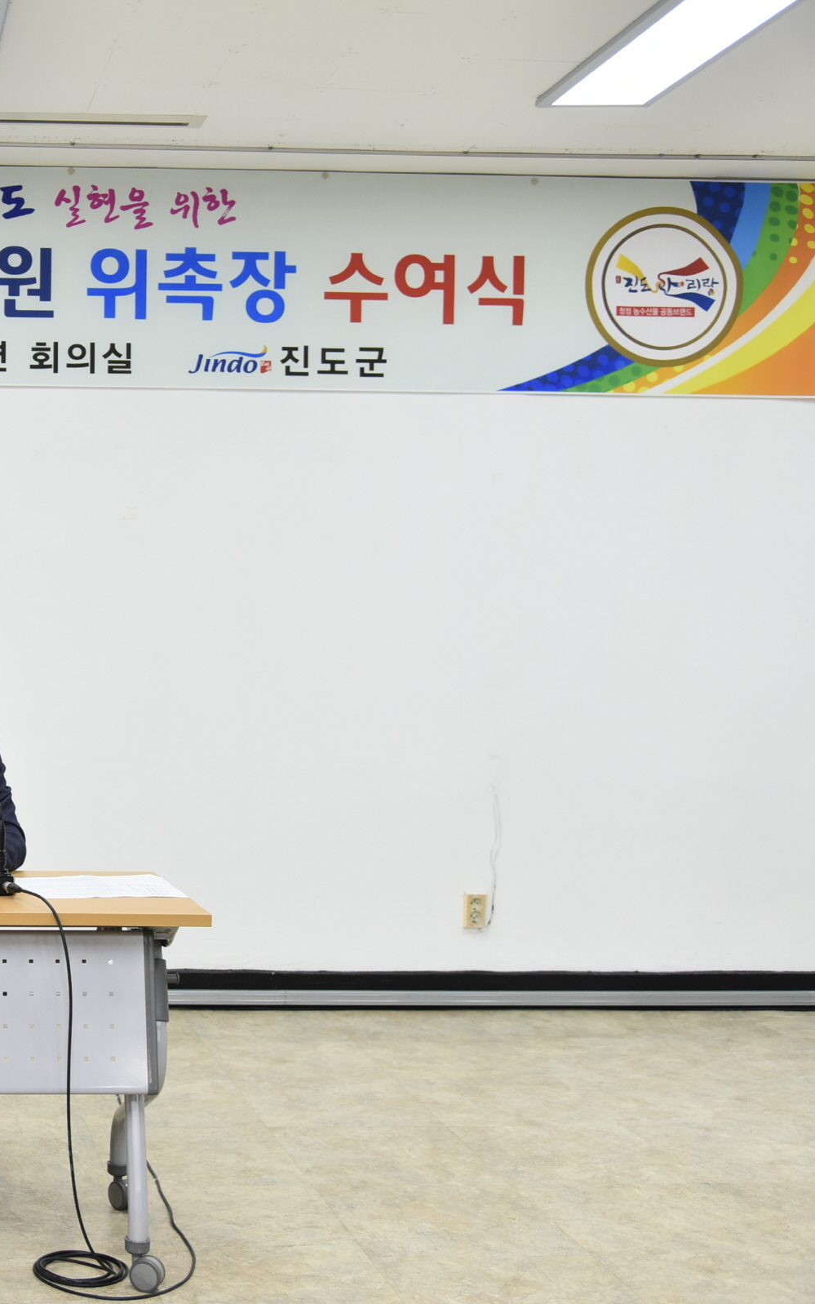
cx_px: -110
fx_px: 1741
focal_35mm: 49
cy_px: 652
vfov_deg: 41.1
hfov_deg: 24.4
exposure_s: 1/125
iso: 640
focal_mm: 32
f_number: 4
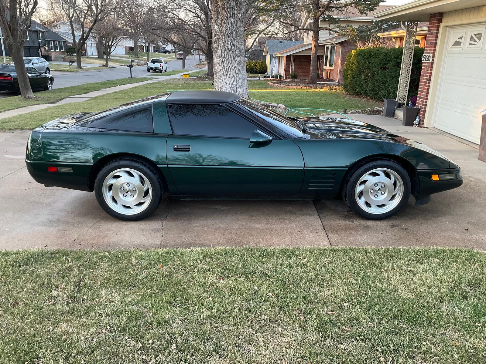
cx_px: 243
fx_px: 407
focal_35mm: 29
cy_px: 182
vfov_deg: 48.2
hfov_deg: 61.7
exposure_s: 1/100
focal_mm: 3
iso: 64
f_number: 1.8
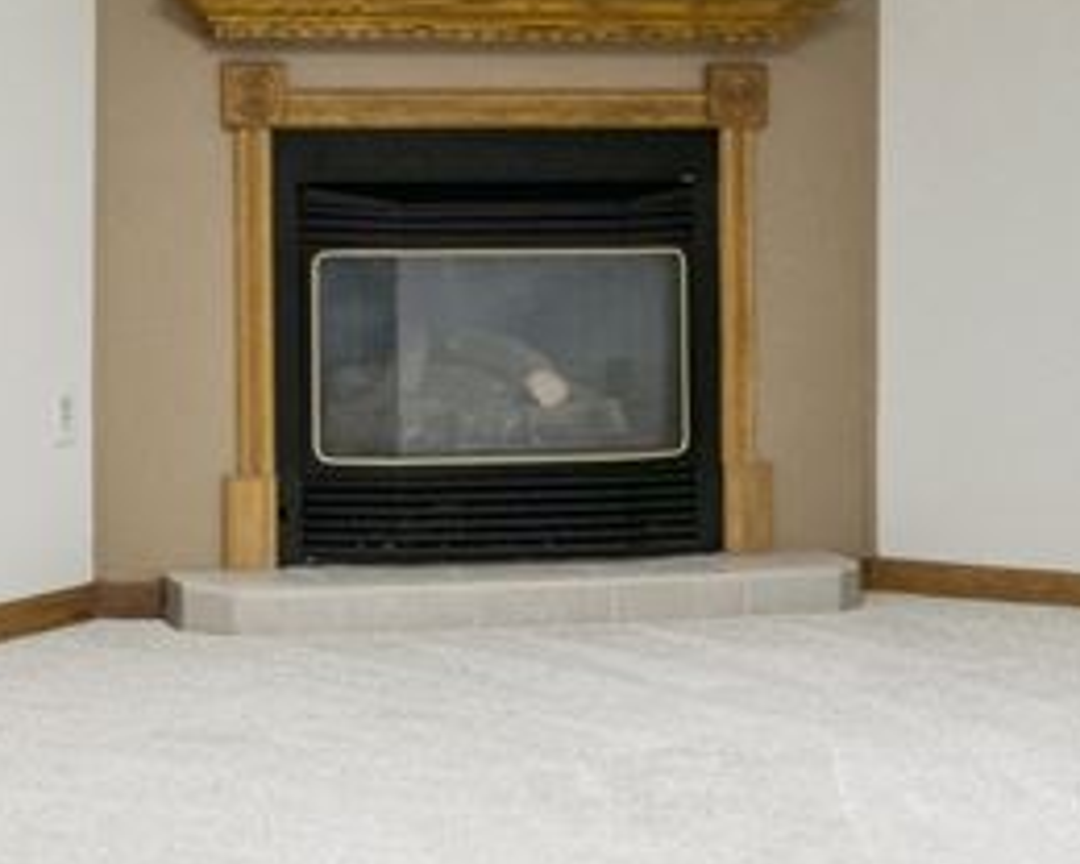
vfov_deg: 15.6
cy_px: -6
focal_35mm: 97
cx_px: 42
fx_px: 3100
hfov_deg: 19.3
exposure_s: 1/15
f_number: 8
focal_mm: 21
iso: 800
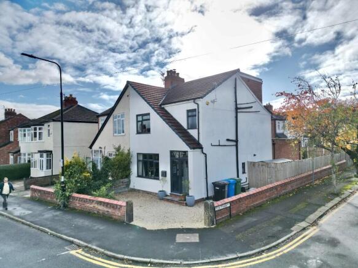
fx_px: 248
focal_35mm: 24
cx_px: 179
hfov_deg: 71.6
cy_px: 134
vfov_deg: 56.8
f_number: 1.7
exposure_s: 1/6400
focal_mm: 6.72
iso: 110
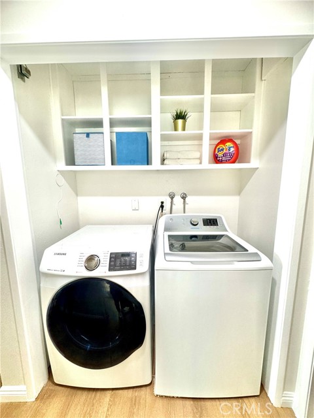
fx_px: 169
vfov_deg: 102.1
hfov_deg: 85.7
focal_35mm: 14
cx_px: 157
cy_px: 209
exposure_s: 1/60
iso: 200
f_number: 2.2
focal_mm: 2.22
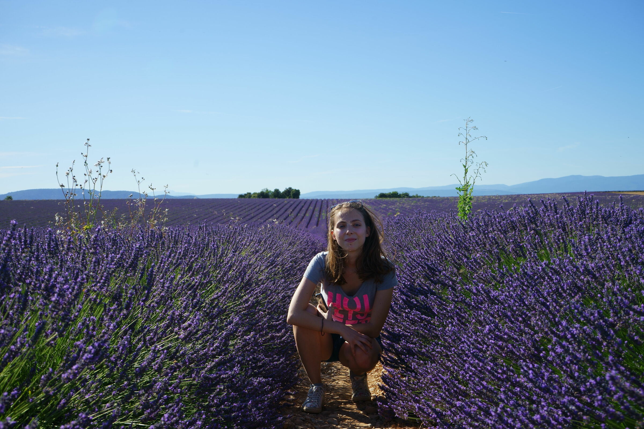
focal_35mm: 48
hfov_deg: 41.1
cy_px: 214
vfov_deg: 28.1
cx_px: 322
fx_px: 859
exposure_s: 1/125
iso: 100
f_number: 11
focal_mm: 48
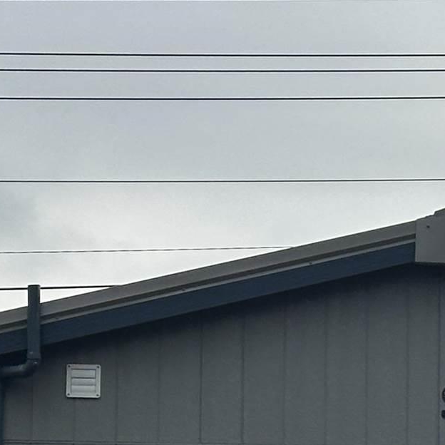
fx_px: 3040
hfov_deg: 8.2
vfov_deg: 8.3
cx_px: 666
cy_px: 501
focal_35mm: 209
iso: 64
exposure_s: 1/4785
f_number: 1.78
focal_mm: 6.86
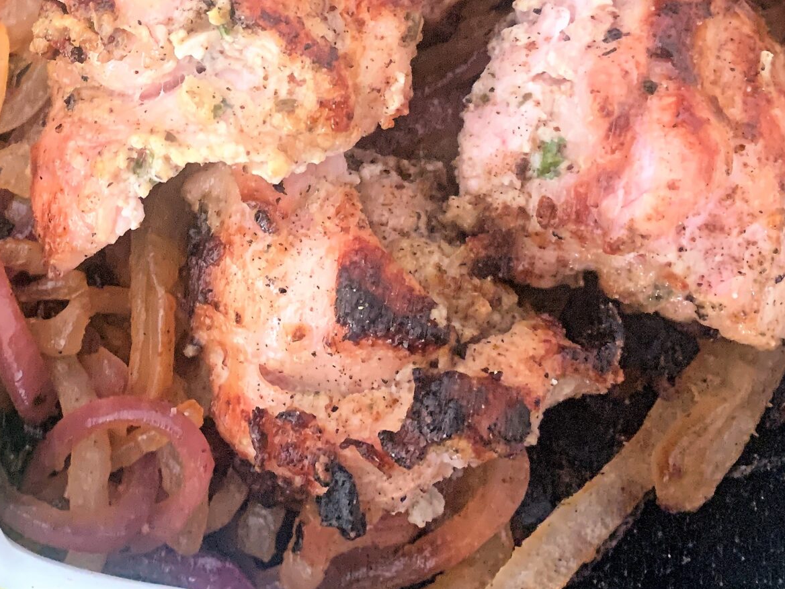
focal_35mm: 57
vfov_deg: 24.0
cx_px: 48
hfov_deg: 31.8
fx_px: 1293
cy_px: -54
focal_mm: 4.25
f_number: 1.8
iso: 400
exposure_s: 1/40
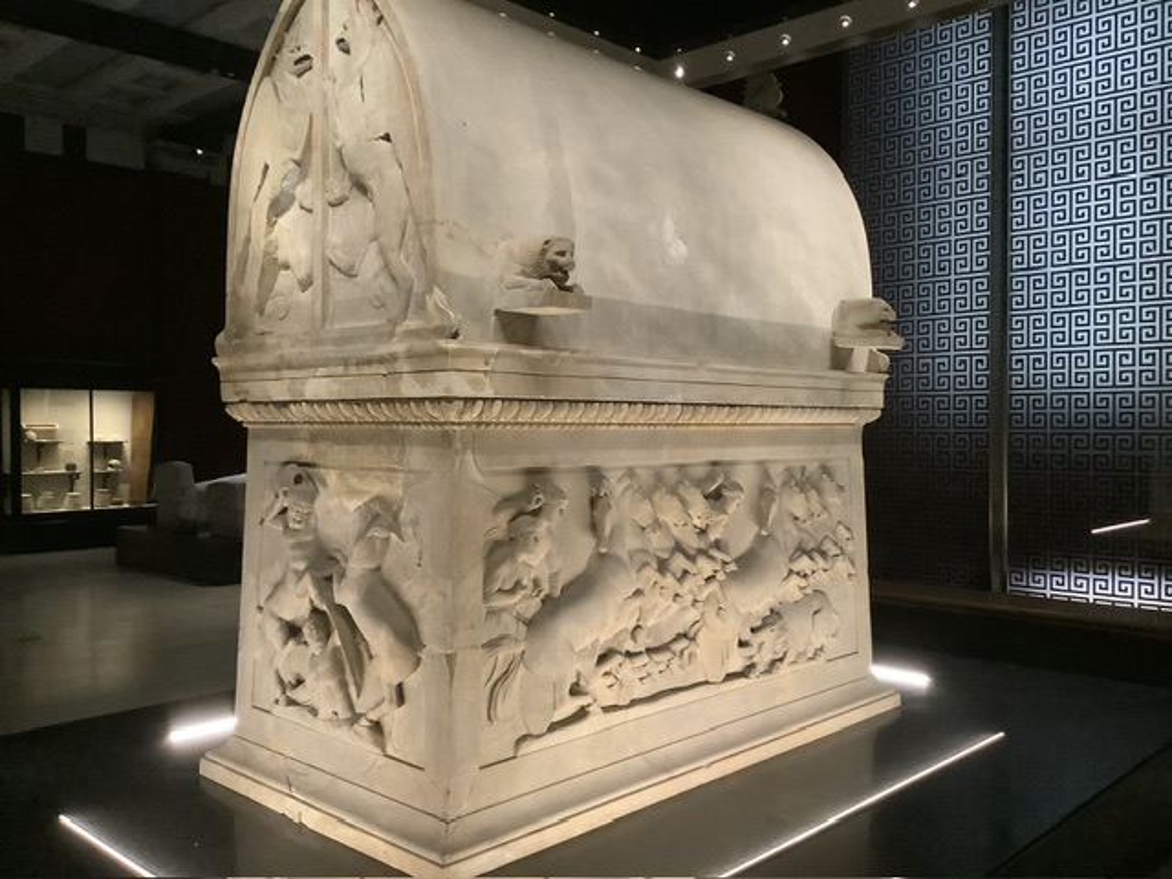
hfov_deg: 58.4
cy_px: 440
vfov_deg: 45.4
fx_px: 1050
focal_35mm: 31
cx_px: 586
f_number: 2.4
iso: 400
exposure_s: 1/40
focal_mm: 3.3
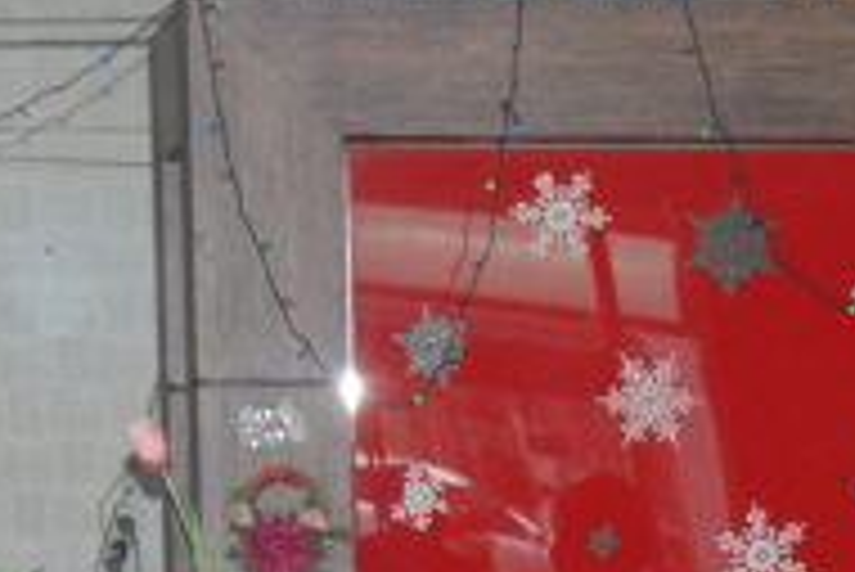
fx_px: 5134
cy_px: 984
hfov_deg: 9.4
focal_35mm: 216
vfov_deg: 6.3
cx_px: 1017
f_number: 5.6
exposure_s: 1/60
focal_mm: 38
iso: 200
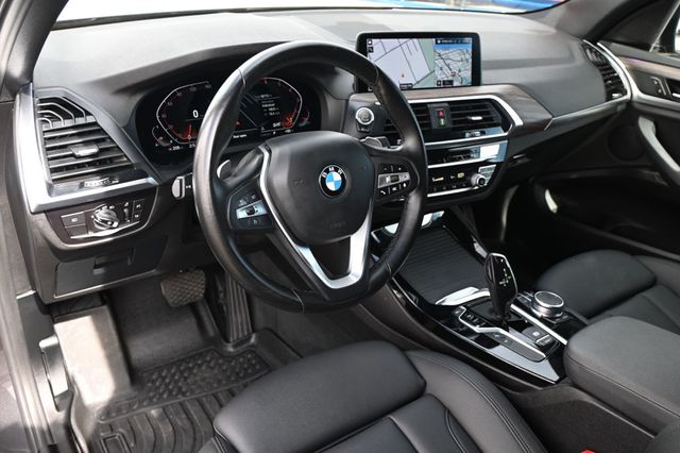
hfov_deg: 60.7
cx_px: 340
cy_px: 226
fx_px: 581
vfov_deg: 42.6
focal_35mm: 31
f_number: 3.8
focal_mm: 20.5
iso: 400
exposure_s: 1/125
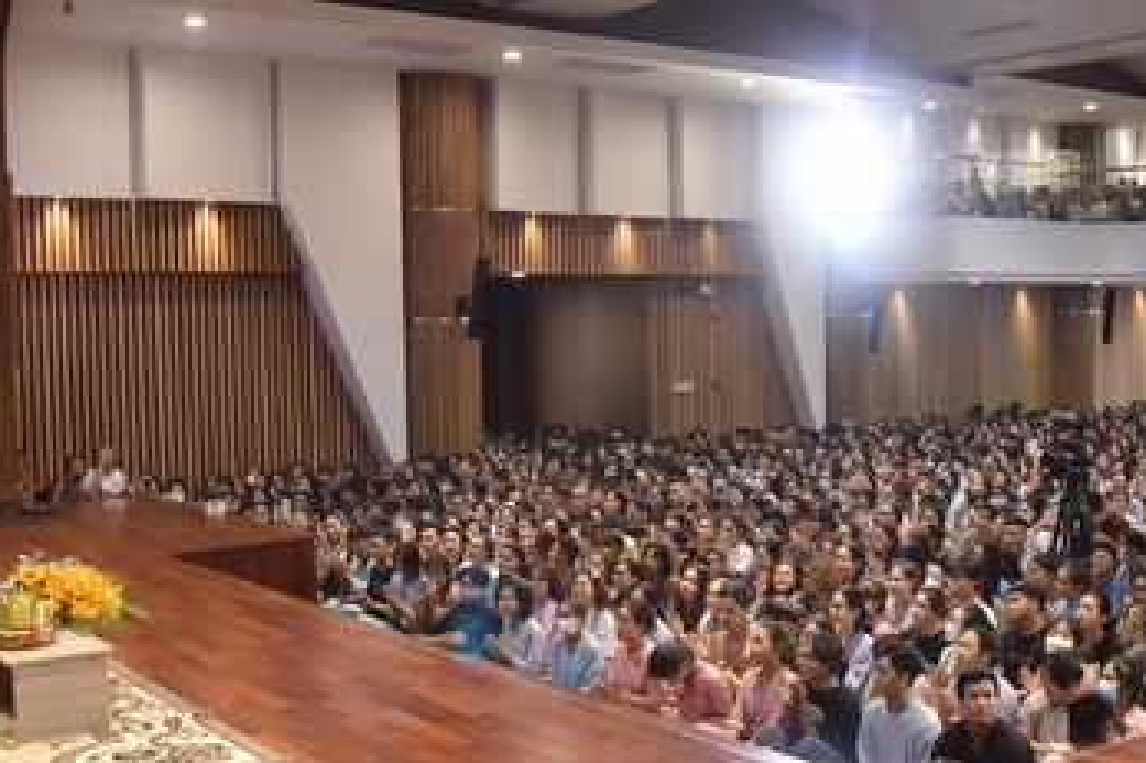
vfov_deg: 29.8
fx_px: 1432
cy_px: 400
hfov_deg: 43.5
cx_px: 674
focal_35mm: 45
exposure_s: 1/160
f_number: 5
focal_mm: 24
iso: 2000
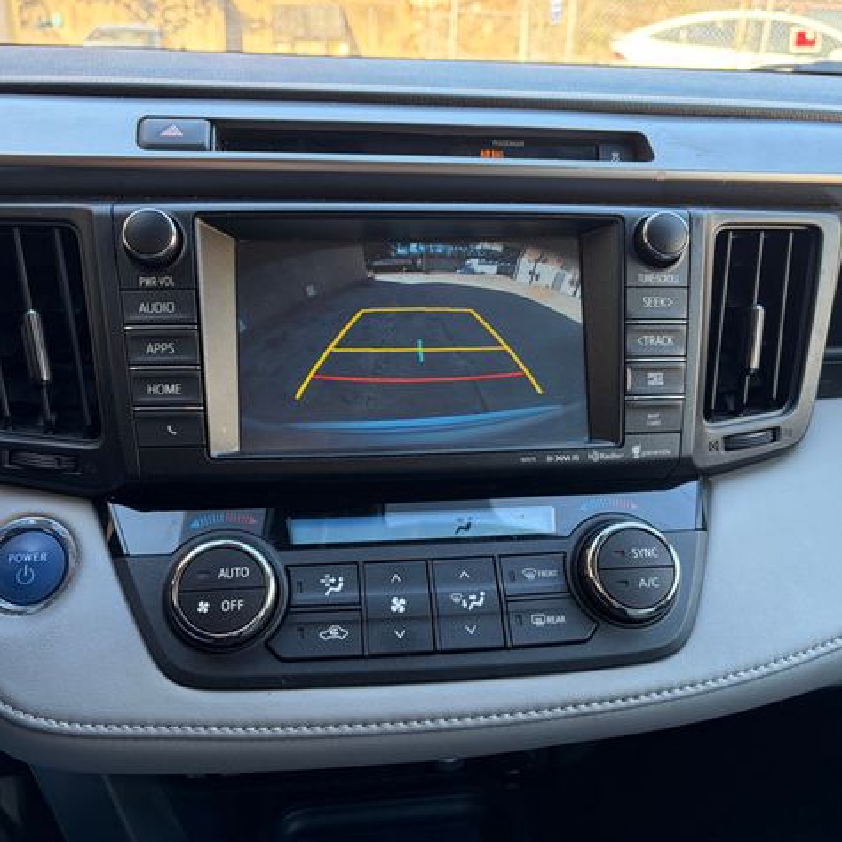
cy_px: 423
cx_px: 425
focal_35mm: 31
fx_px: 853
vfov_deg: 52.5
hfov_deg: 52.5
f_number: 1.6
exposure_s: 1/122
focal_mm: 5.96
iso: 125
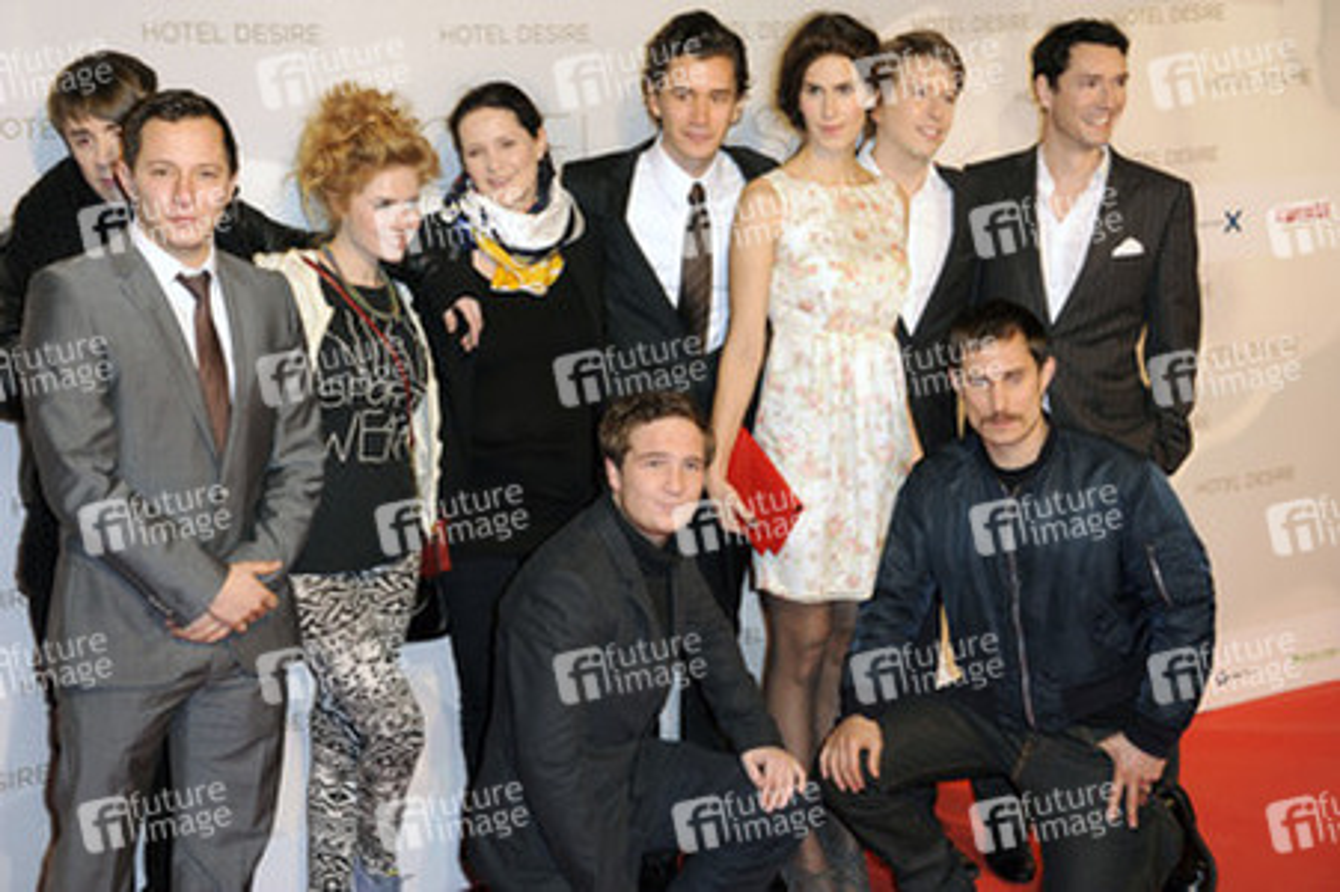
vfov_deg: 21.9
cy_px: 446
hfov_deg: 32.4
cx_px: 670
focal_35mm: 62
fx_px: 2306
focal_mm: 62
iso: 1250
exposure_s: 1/160
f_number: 6.3
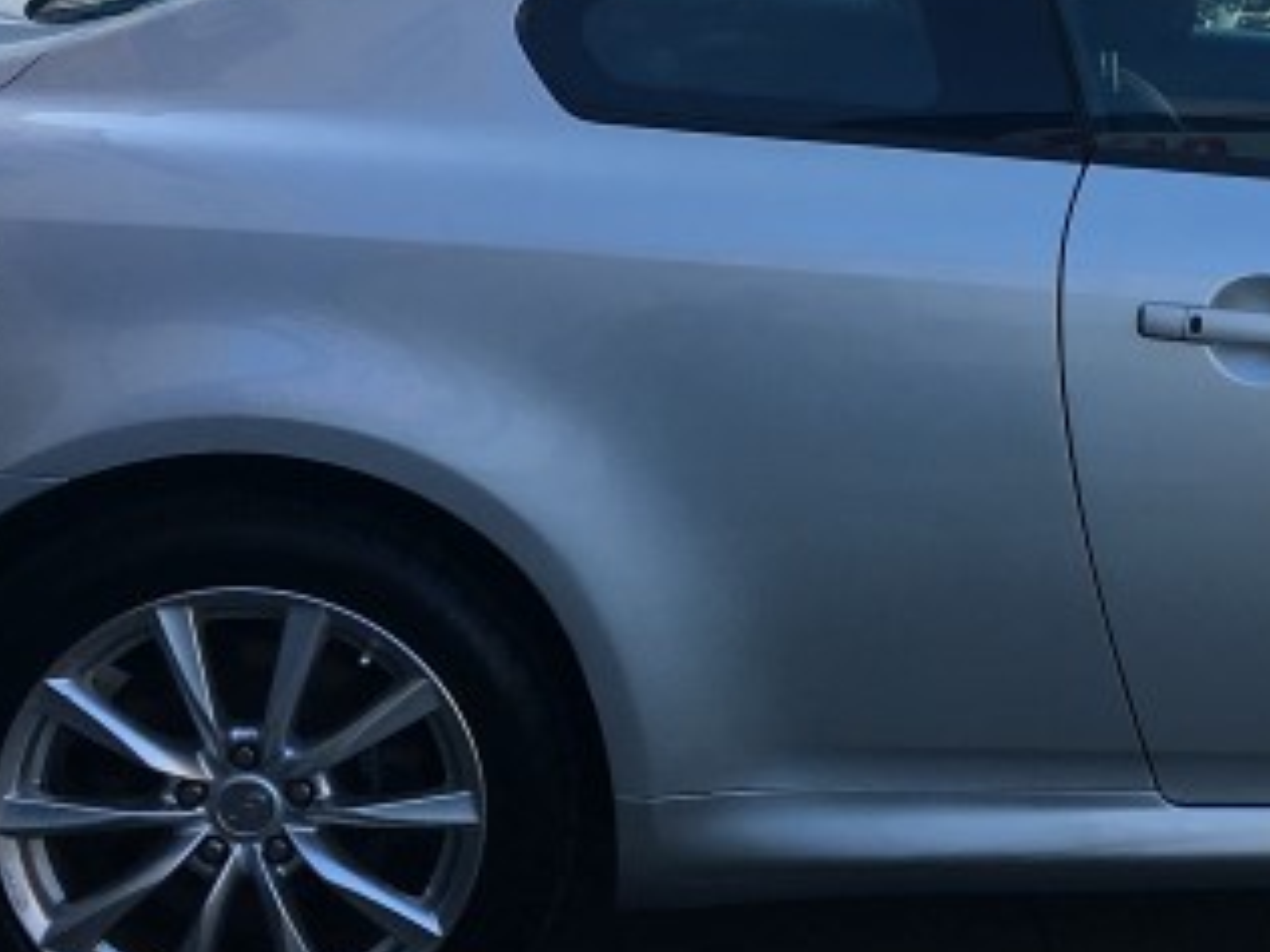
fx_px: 3449
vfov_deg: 15.7
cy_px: 458
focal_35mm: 94
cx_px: 1258
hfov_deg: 20.2
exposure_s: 1/386
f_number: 2.2
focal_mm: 4.15
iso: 25
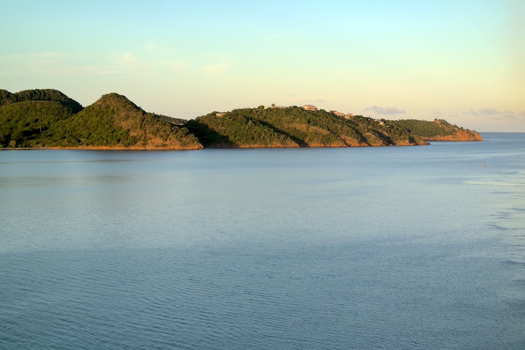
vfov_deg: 16.6
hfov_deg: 24.8
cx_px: 258
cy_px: 178
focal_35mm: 82
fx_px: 1196
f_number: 5.6
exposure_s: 1/200
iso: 100
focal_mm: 50
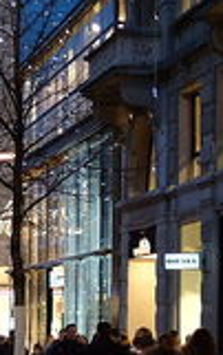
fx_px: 1949
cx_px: -325
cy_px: 309
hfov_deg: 6.2
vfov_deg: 10.4
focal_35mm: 201
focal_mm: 35
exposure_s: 1/60
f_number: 1.4
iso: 320
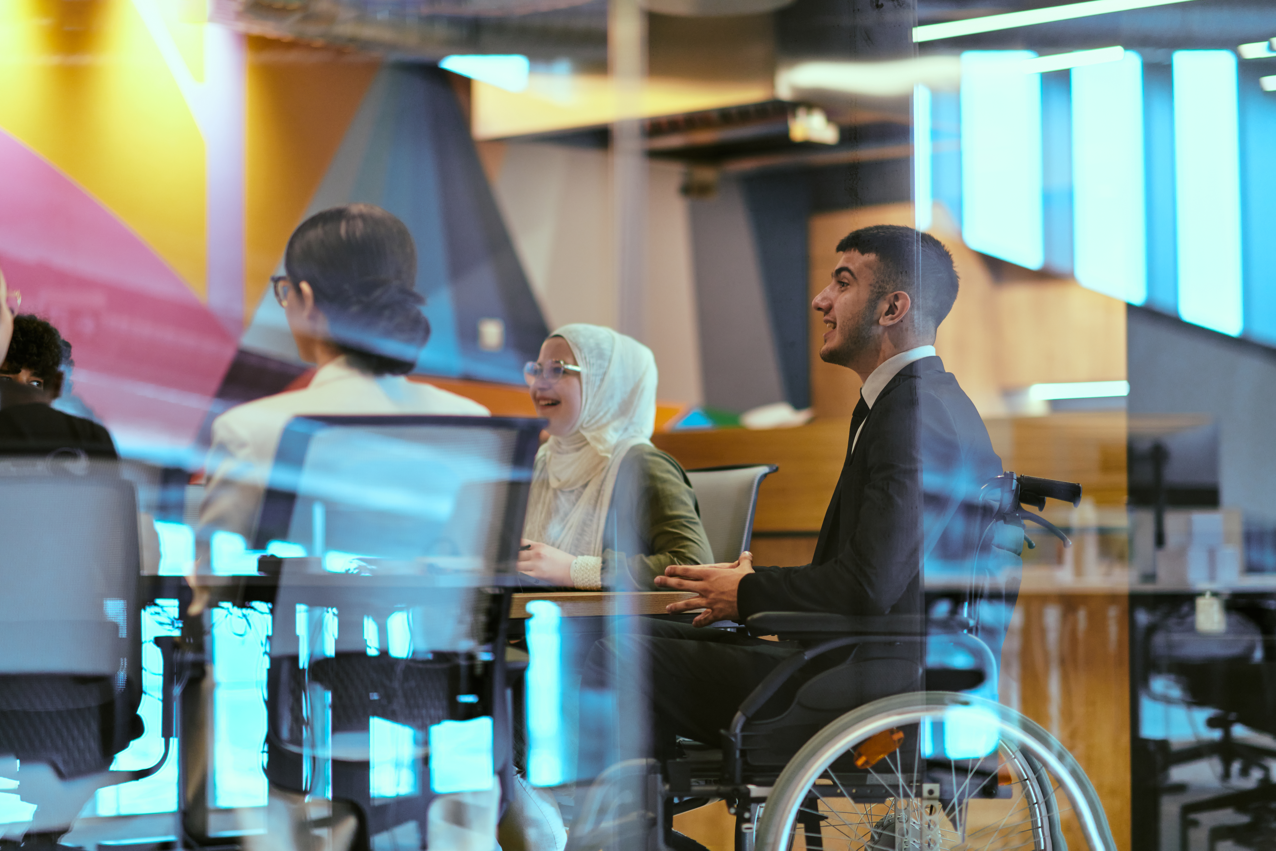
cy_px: 426
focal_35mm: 85
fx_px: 3013
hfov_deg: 23.9
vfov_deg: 16.1
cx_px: 638
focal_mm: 85
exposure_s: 1/320
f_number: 1.8
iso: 400
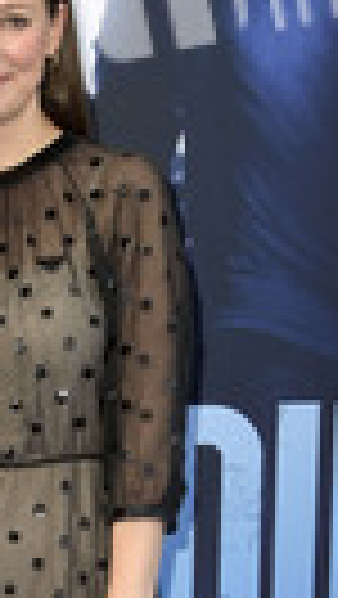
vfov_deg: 15.9
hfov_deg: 9.1
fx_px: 2099
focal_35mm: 132
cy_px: 629
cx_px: -104
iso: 640
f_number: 5.6
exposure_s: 1/250
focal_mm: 42
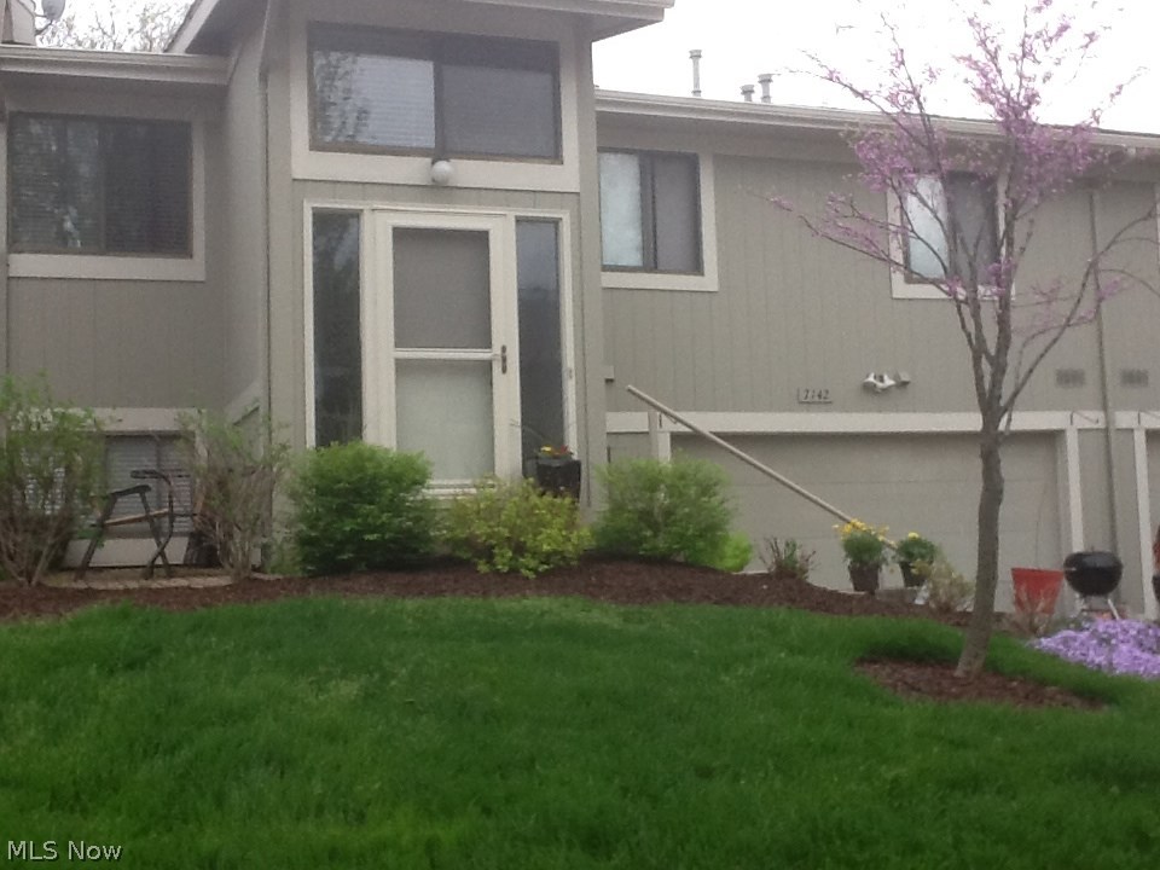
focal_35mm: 44
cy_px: 435
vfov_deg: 32.9
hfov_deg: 42.9
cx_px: 580
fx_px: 1474
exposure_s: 1/40
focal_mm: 2.03
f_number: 2.4
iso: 50
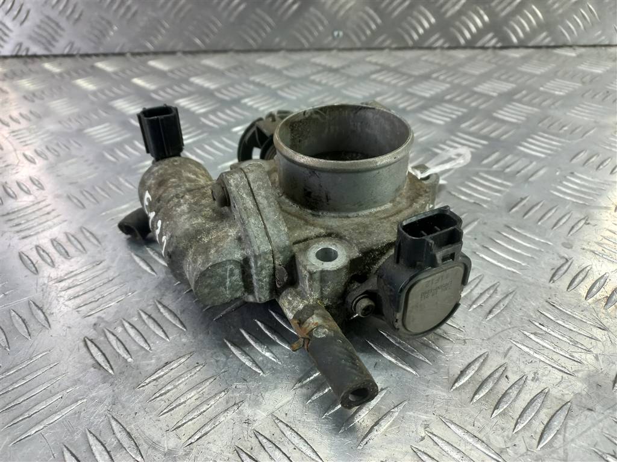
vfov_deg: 54.9
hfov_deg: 69.4
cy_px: 231
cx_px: 308
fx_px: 446
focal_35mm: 25
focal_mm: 4.6
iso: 80
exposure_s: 1/50
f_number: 1.8
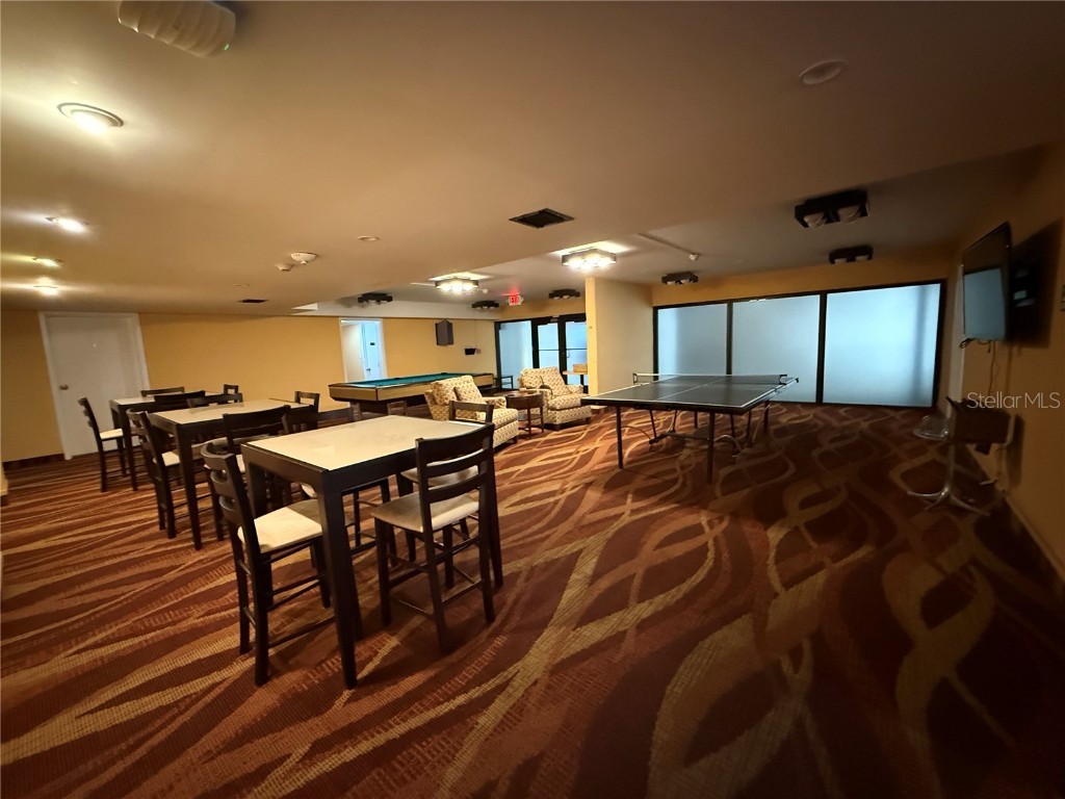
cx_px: 532
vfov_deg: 85.7
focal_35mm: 14
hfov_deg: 102.1
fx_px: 431
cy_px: 400
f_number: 2.2
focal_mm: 2.22
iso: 1250
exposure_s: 1/40
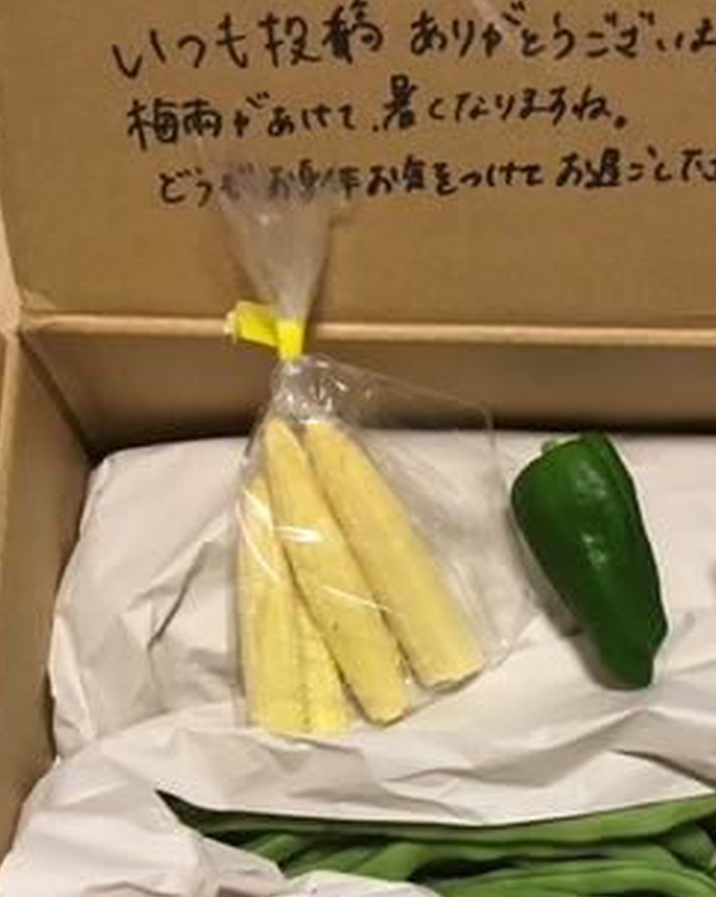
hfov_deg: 31.1
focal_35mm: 48
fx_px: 1273
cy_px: 530
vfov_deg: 38.7
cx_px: 506
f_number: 2.4
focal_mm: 3.3
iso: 200
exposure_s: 1/20
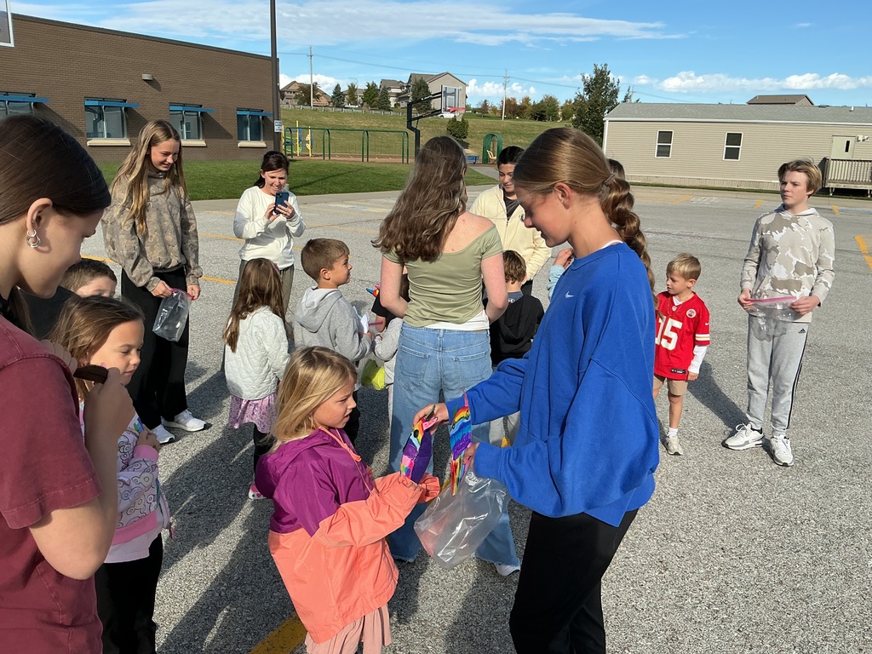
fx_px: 731
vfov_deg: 48.2
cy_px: 327
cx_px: 436
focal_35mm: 29
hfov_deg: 61.7
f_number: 1.8
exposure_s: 1/1675
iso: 25
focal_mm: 3
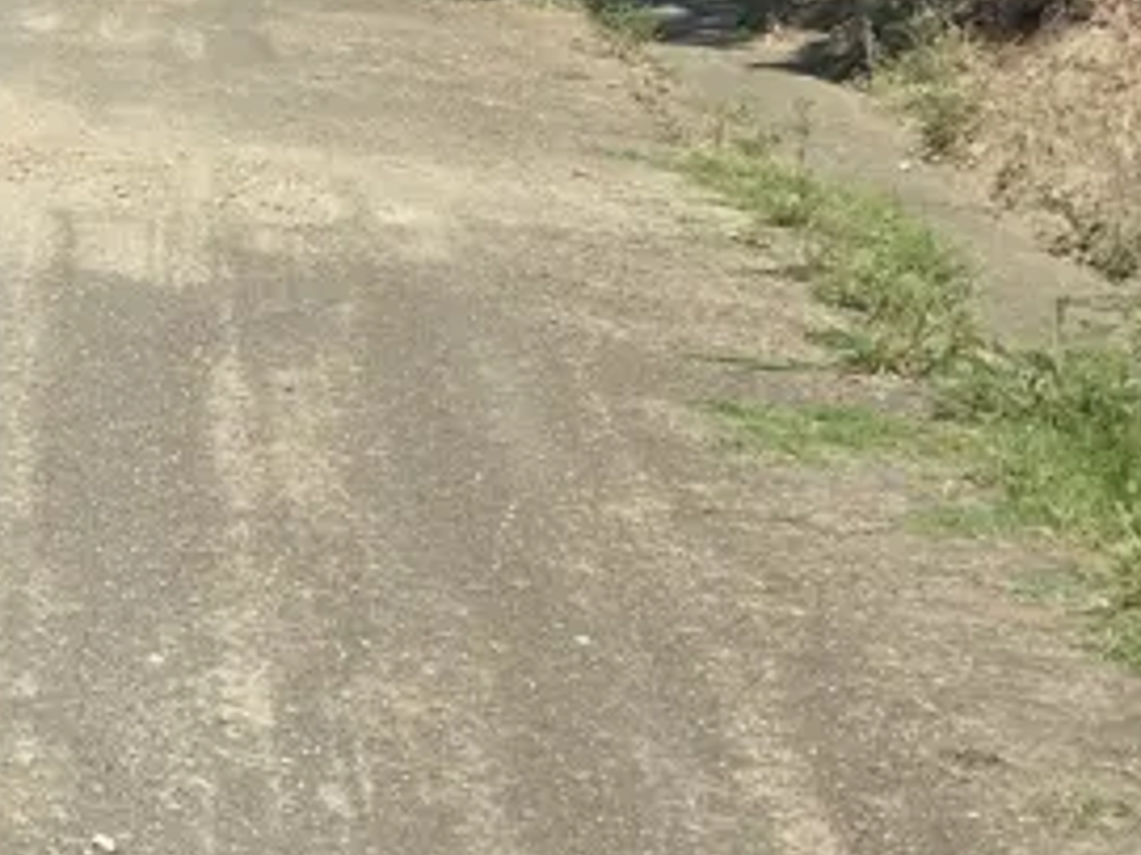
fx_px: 3361
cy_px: -282
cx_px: -678
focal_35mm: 102
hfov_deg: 17.0
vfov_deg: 13.9
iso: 12
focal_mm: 6.3
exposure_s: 1/779
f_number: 1.7
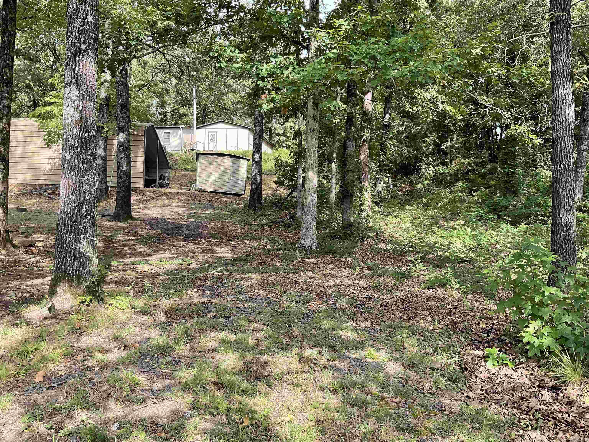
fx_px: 493
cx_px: 294
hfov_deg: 61.7
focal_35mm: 29
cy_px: 221
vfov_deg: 48.2
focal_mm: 3
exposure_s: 1/238
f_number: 1.8
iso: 16
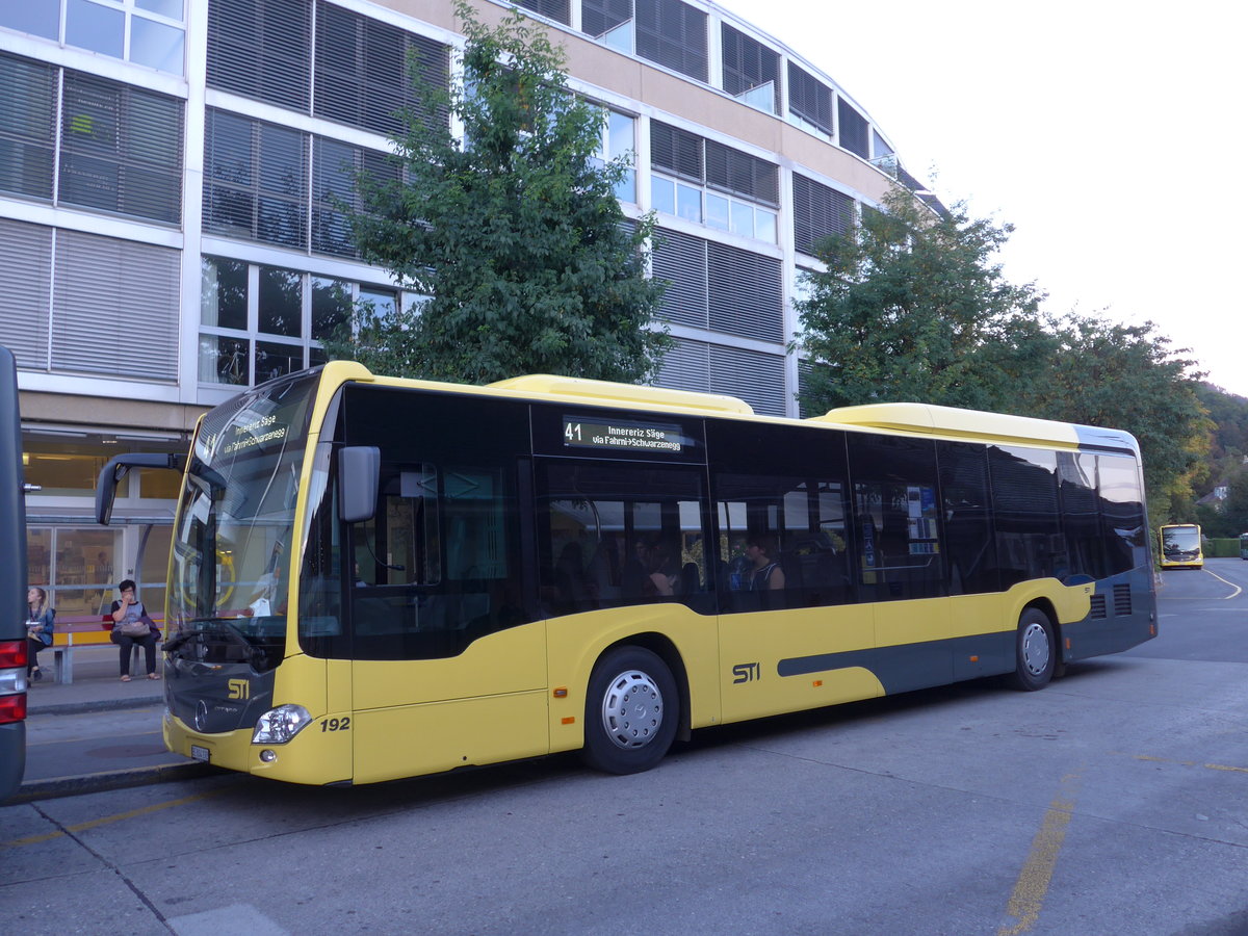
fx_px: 1046
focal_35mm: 29
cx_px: 624
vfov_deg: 48.2
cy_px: 468
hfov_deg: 61.7
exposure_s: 1/60
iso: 80
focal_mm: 6
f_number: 2
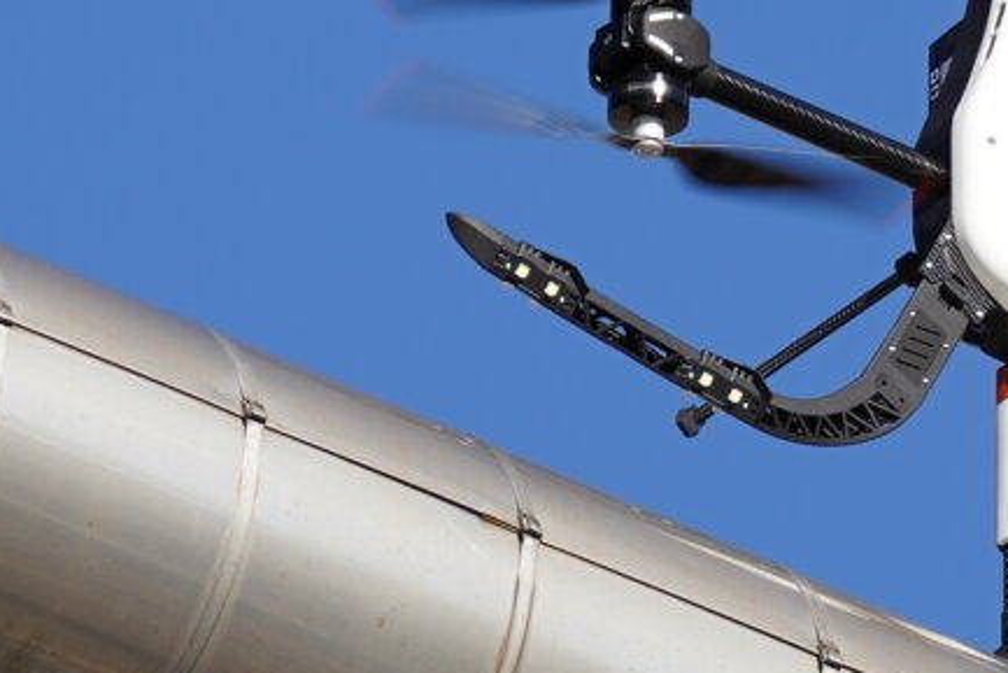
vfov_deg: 1.5
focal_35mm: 910
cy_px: -155
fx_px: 25487
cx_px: 810
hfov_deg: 2.3
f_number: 5.6
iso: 160
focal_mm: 154
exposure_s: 1/800
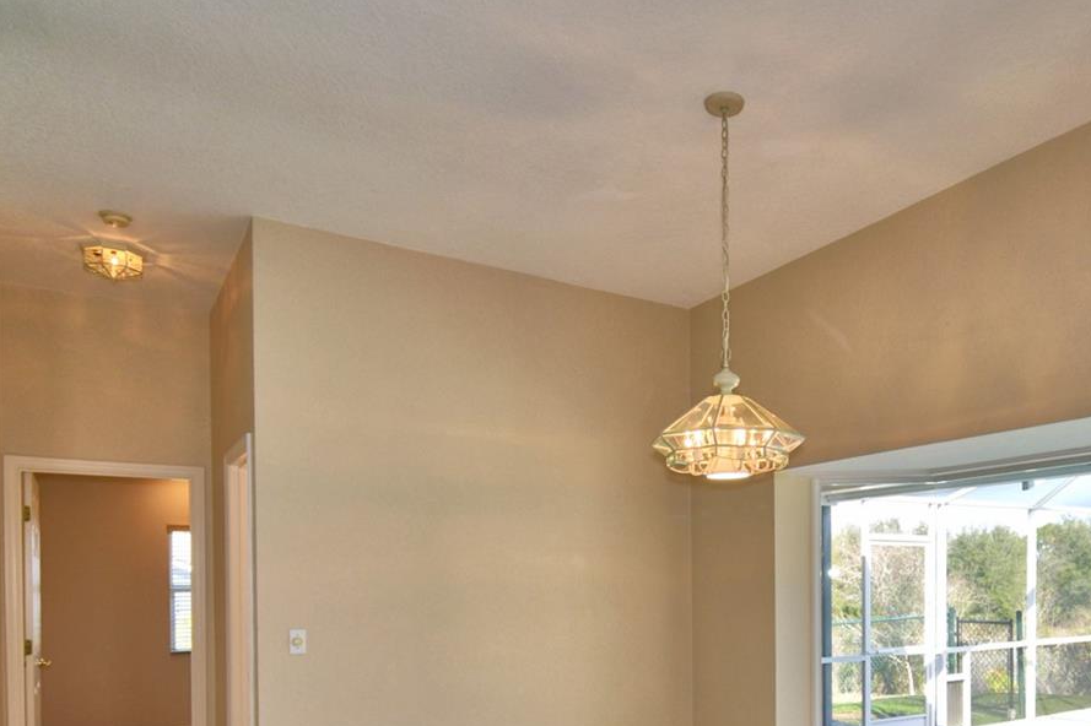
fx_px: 818
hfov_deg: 66.1
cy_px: 590
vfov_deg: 45.3
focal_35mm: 27
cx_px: 702
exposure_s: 1/60
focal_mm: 10
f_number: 4.5
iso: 110
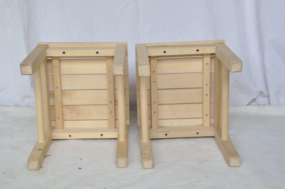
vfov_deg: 18.1
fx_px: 593
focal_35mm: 75
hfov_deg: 27.0
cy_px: 94
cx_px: 142
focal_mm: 50
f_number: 5.6
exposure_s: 1/125
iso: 320
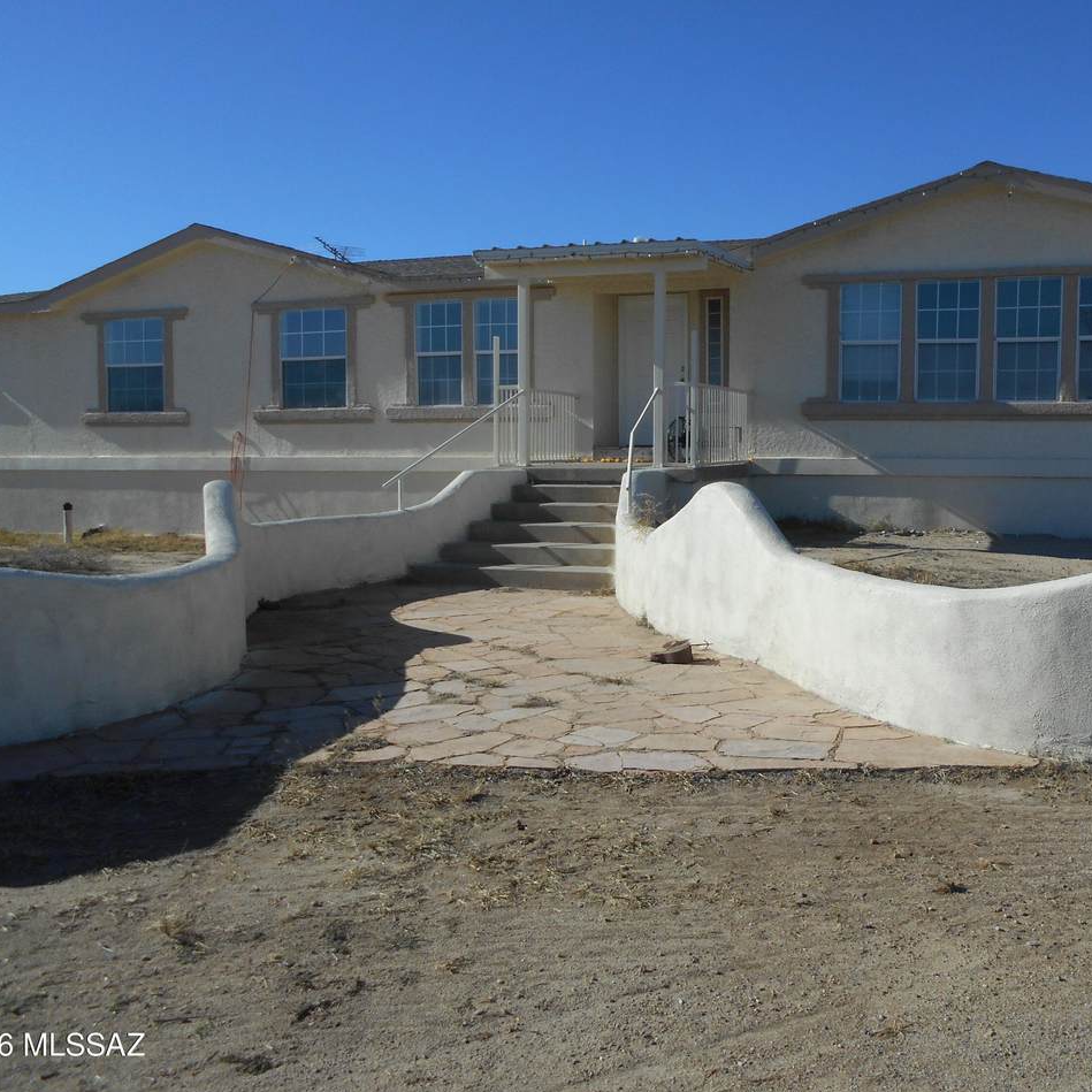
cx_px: 656
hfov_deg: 52.2
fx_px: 1106
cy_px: 543
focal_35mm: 31
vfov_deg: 52.5
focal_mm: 4.6
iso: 80
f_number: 3.2
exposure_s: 1/1600
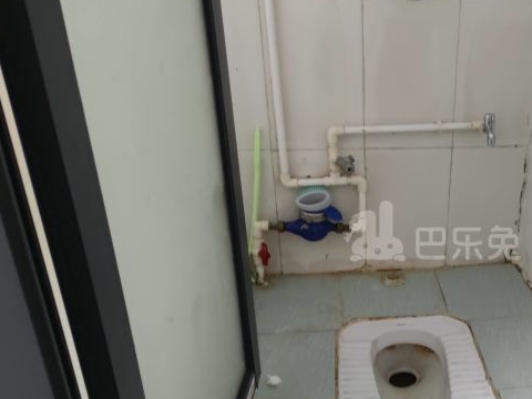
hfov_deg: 44.3
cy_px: 232
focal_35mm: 40
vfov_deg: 35.9
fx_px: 615
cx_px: 432
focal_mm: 6.72
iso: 796
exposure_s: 1/50
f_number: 1.69
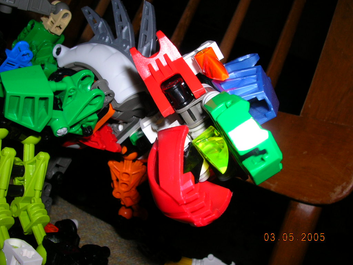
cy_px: 132
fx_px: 357
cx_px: 176
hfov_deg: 52.6
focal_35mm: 35
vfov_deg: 40.7
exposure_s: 1/60.1
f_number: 5.6
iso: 50
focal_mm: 5.8
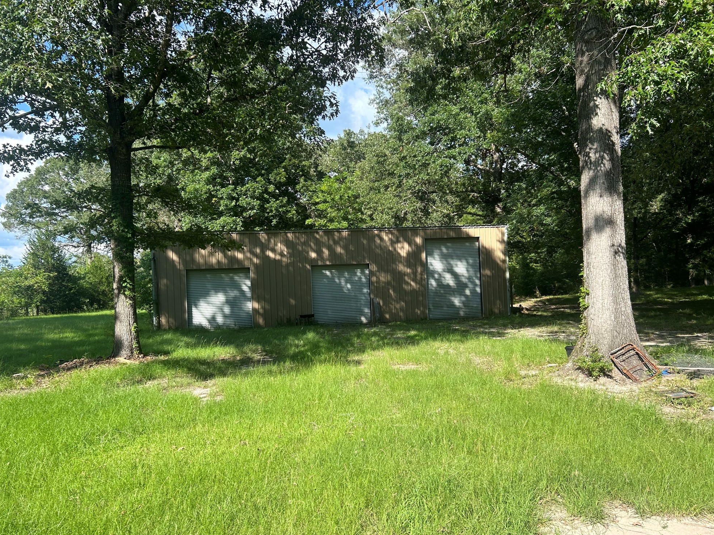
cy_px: 268
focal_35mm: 27
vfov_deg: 51.4
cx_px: 345
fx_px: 557
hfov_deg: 65.3
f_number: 1.5
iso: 50
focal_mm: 5.7
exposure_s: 1/1488
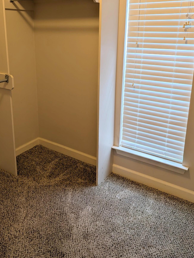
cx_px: 72
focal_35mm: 32
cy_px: 96
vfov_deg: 56.1
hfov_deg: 43.9
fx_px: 239
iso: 39
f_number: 1.68
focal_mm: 6.9
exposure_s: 1/24
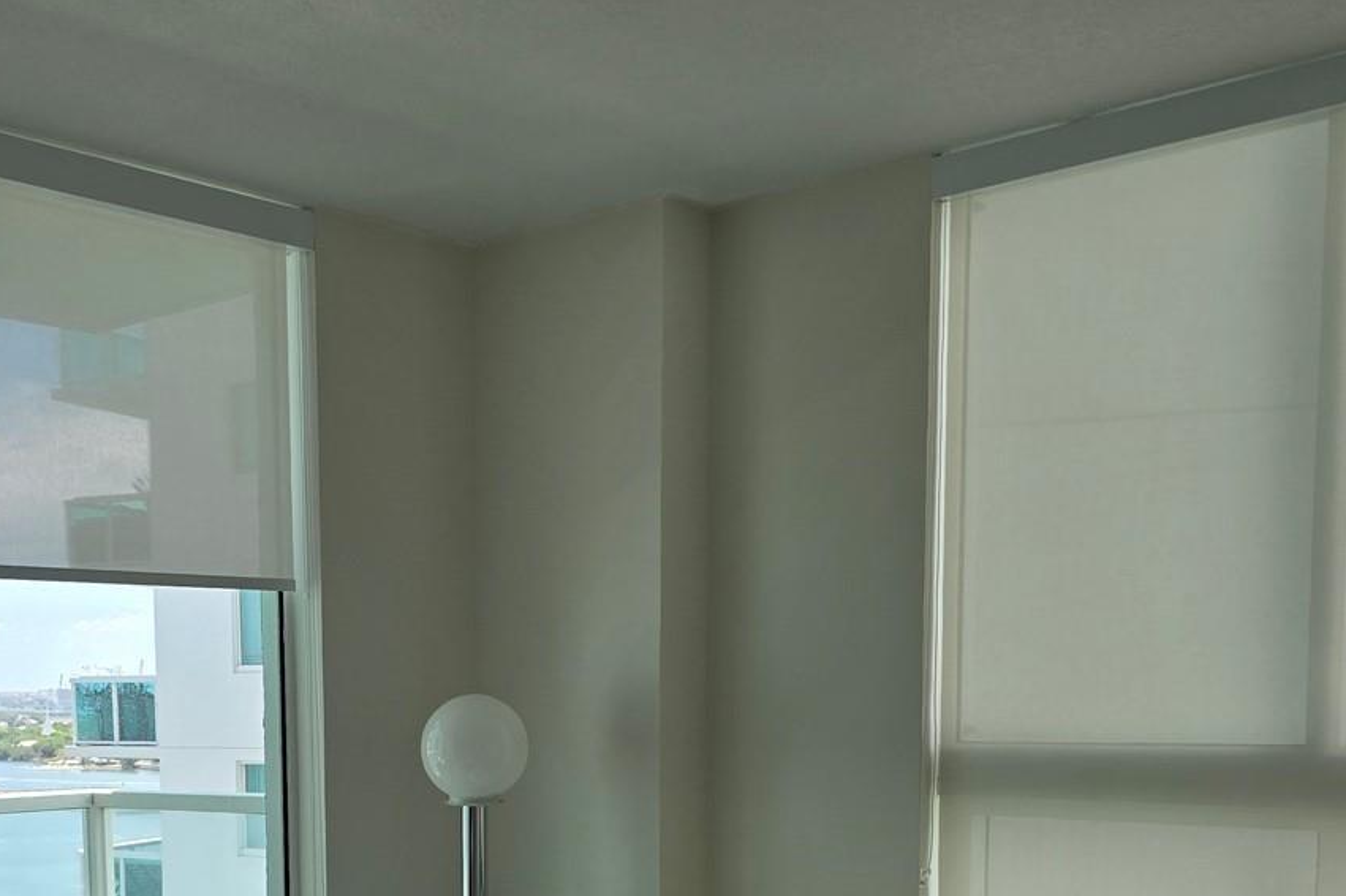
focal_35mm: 45
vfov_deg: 28.3
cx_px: 413
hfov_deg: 42.8
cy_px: 858
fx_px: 1682
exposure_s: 1/230
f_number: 1.7
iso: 12
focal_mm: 6.3
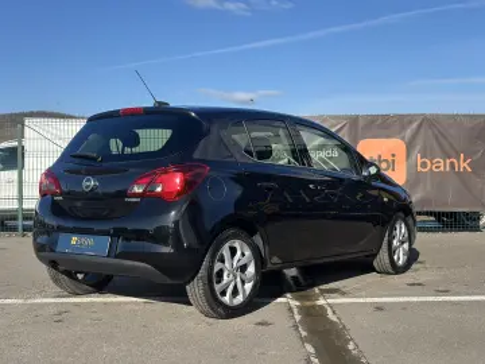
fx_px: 673
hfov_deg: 39.7
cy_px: 182
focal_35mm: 48
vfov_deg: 30.3
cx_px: 242
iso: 100
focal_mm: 6.86
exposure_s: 1/4785
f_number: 1.78
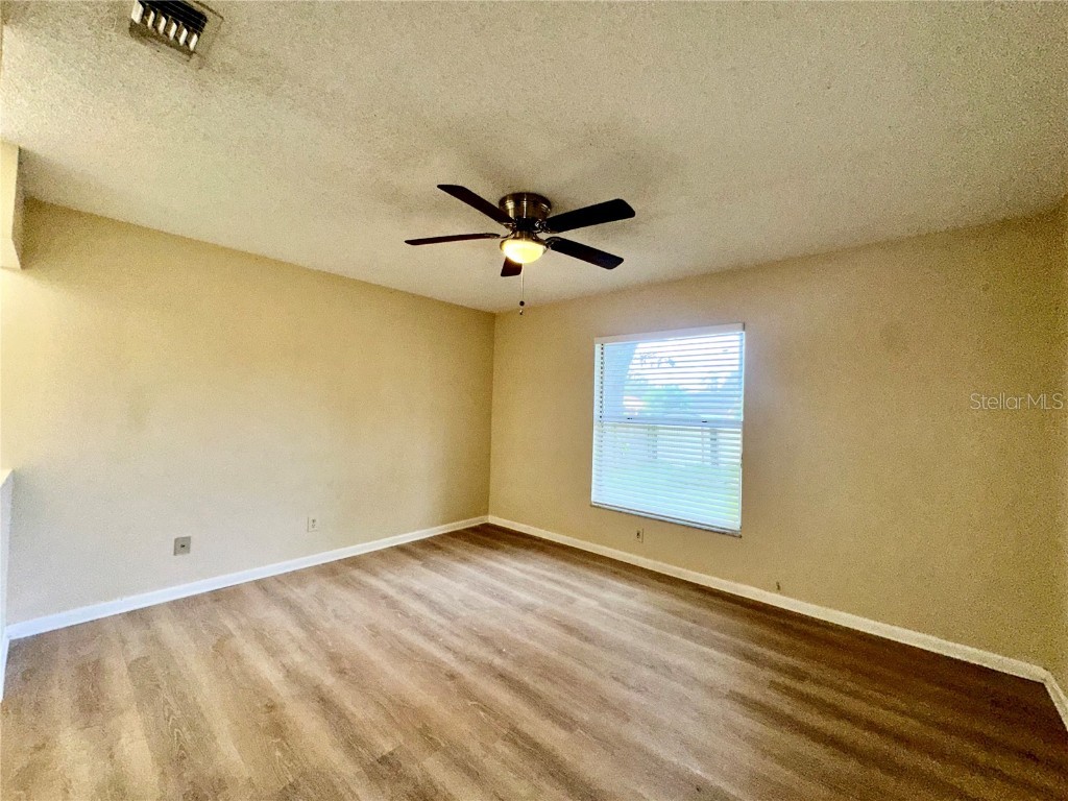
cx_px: 534
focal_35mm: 14
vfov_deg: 85.7
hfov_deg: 102.1
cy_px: 400
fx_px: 432
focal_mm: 2.22
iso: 40
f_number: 2.2
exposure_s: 1/122
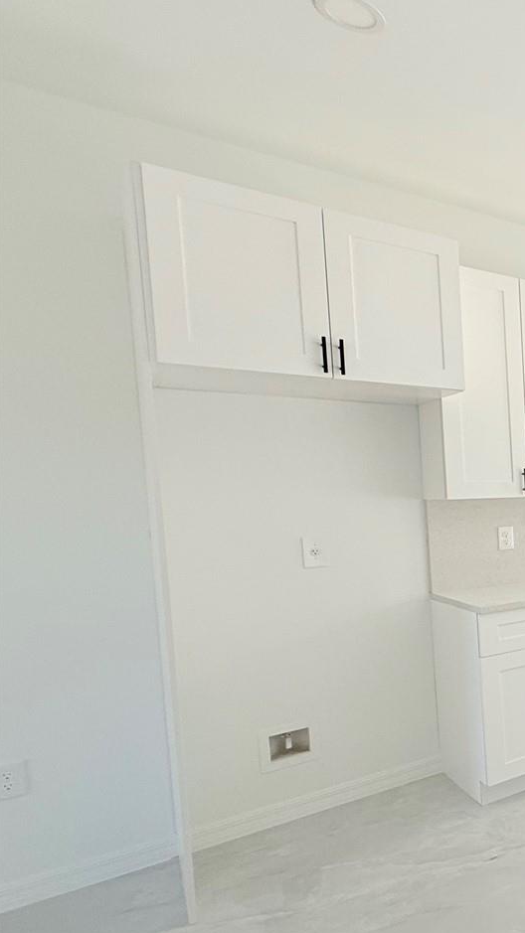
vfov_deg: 71.6
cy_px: 525
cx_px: 791
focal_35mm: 26
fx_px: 644
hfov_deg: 28.4
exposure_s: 1/99
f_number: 2.2
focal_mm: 2.22
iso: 100
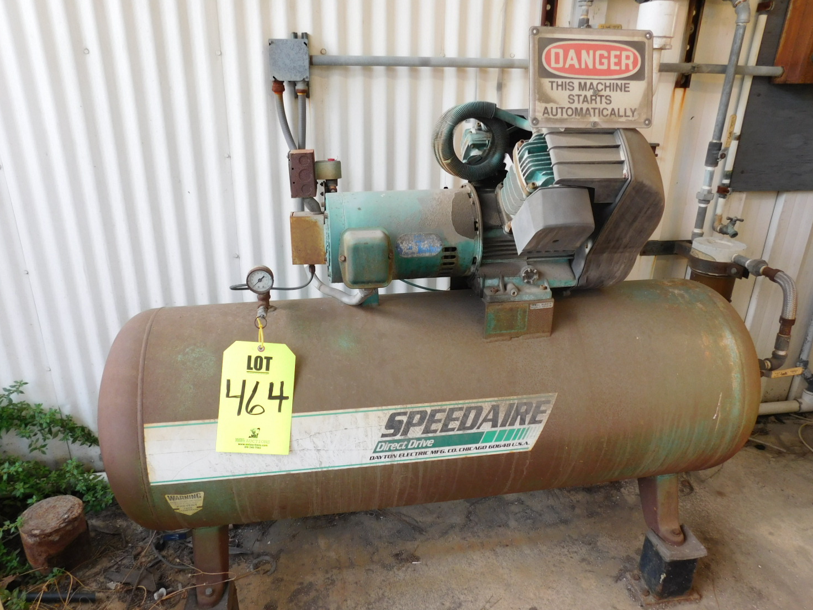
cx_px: 402
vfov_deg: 54.9
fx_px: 587
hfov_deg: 69.4
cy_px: 314
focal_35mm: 25
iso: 125
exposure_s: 1/100
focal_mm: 4
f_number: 3
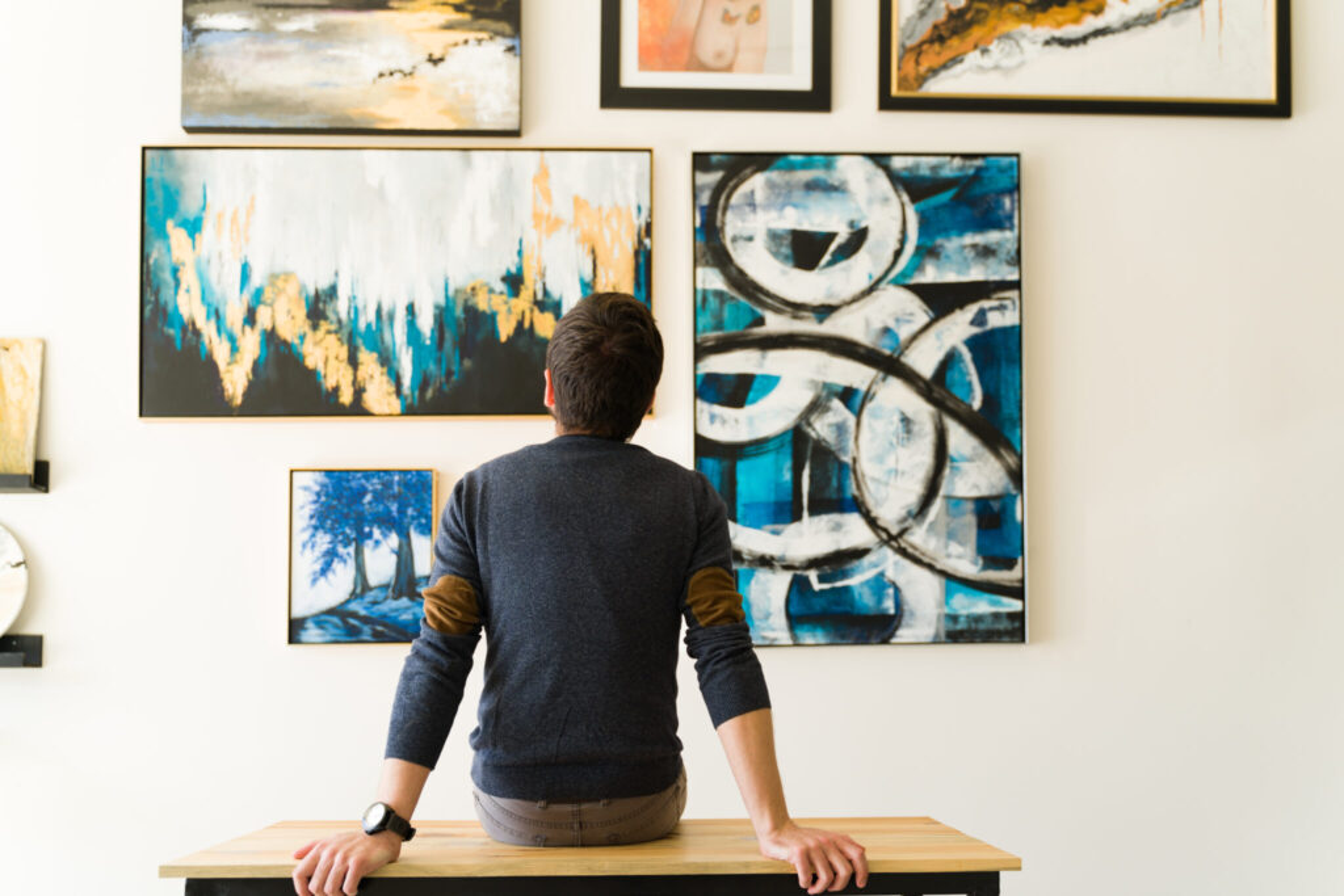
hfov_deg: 65.5
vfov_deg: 46.4
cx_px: 672
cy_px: 448
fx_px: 1045
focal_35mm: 28
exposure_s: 1/200
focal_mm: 28
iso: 200
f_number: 2.8
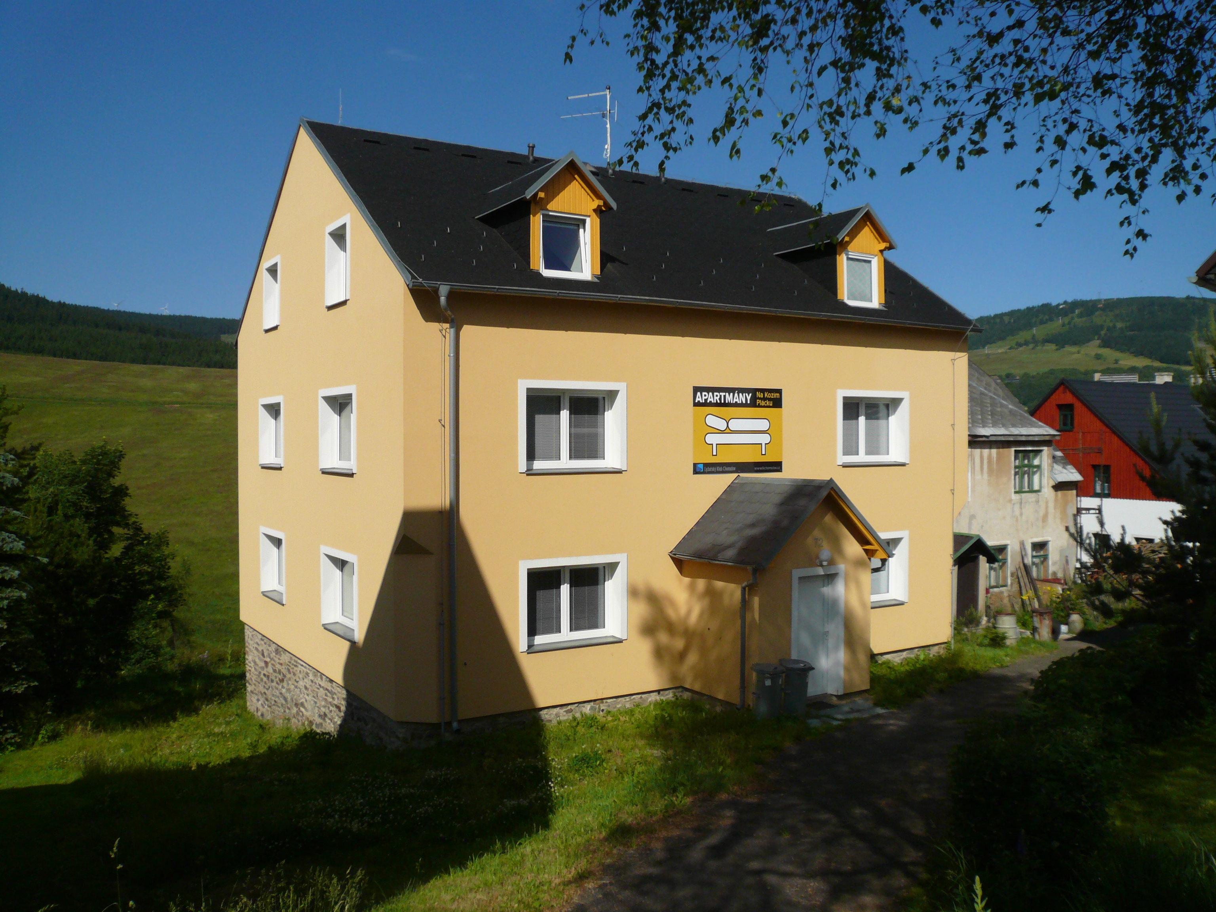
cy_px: 456
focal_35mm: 29
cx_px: 608
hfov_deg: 61.7
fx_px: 1019
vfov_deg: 48.2
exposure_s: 1/500
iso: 100
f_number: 8
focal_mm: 4.7
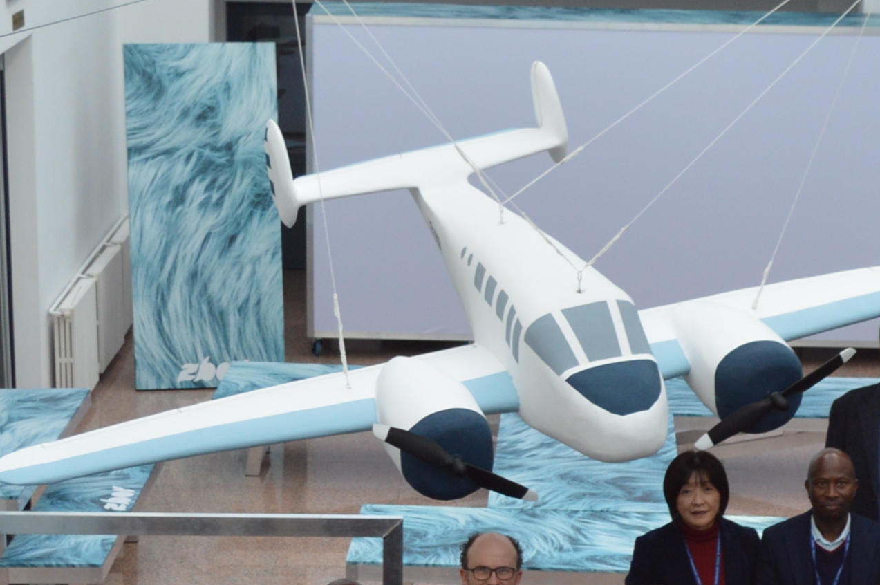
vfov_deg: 11.5
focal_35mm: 117
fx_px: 2857
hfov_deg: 17.5
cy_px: 618
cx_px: 563
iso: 400
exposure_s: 1/80
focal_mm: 22
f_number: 4.5
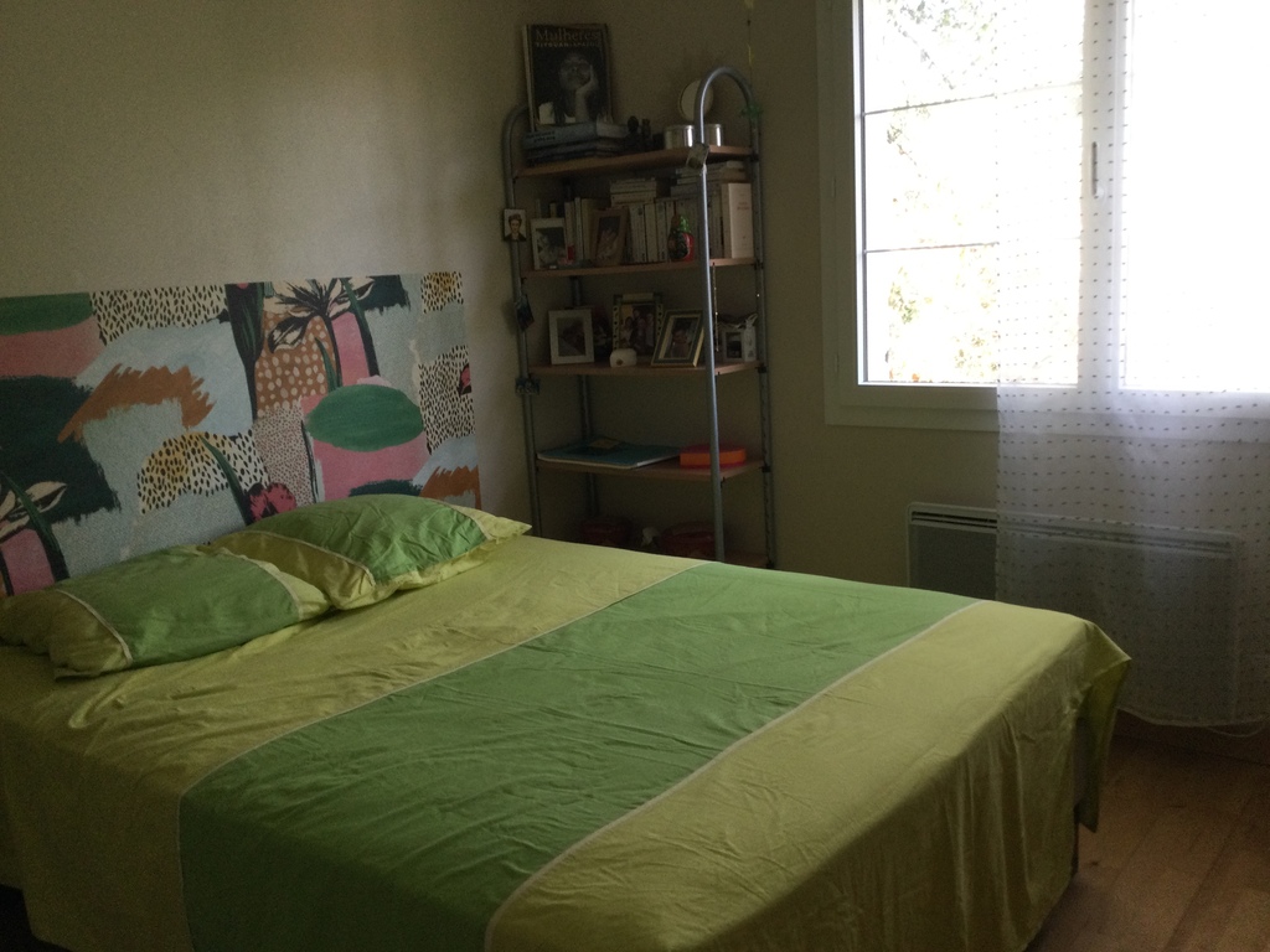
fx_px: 1137
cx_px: 635
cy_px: 476
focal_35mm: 31
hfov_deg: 58.4
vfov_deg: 45.4
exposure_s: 1/33
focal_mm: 3.3
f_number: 2.4
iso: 80
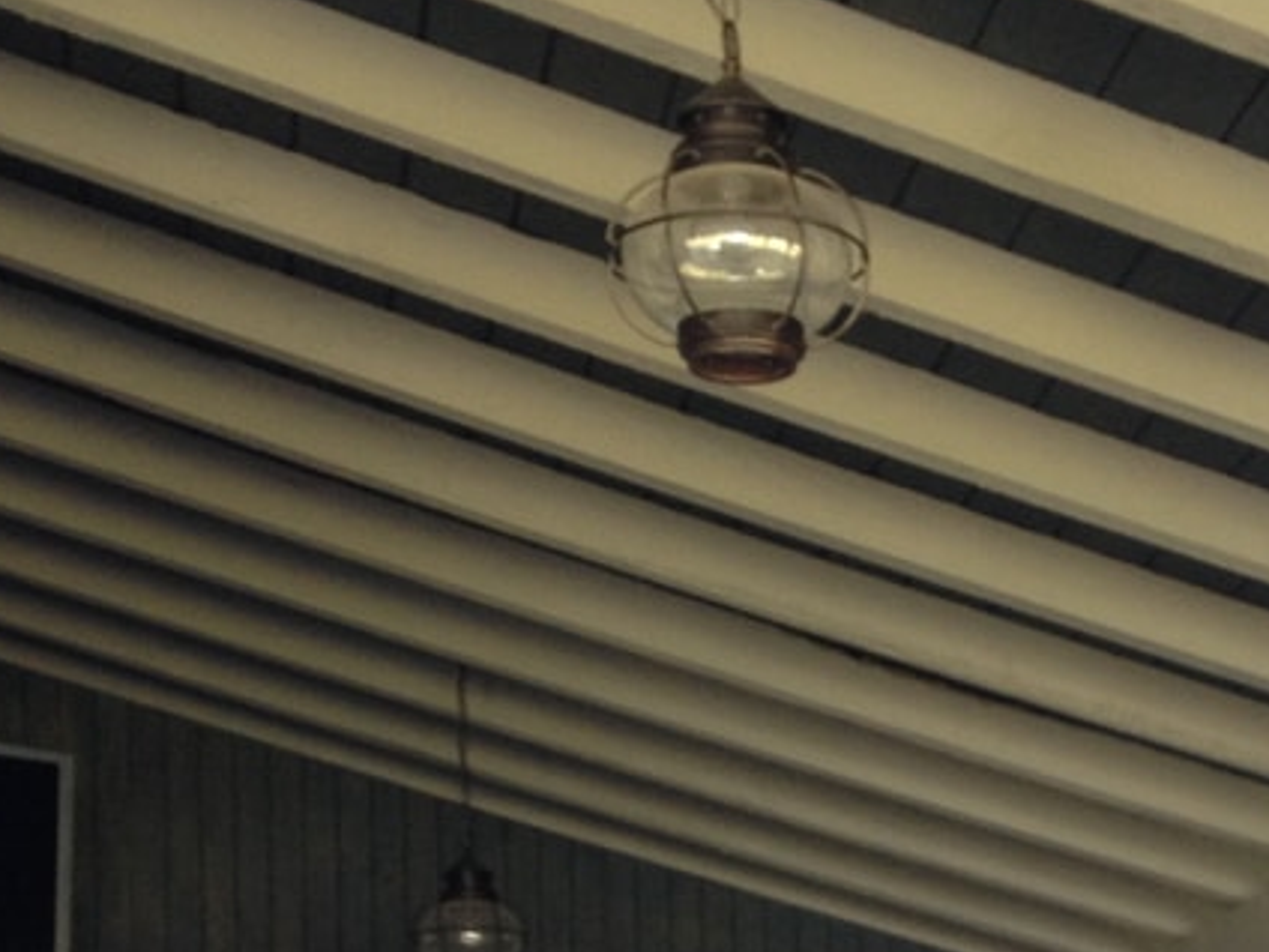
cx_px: 1235
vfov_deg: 12.9
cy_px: 1362
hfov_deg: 17.5
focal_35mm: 110
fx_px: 4033
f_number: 2.4
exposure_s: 1/24
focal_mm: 4.28
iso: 50
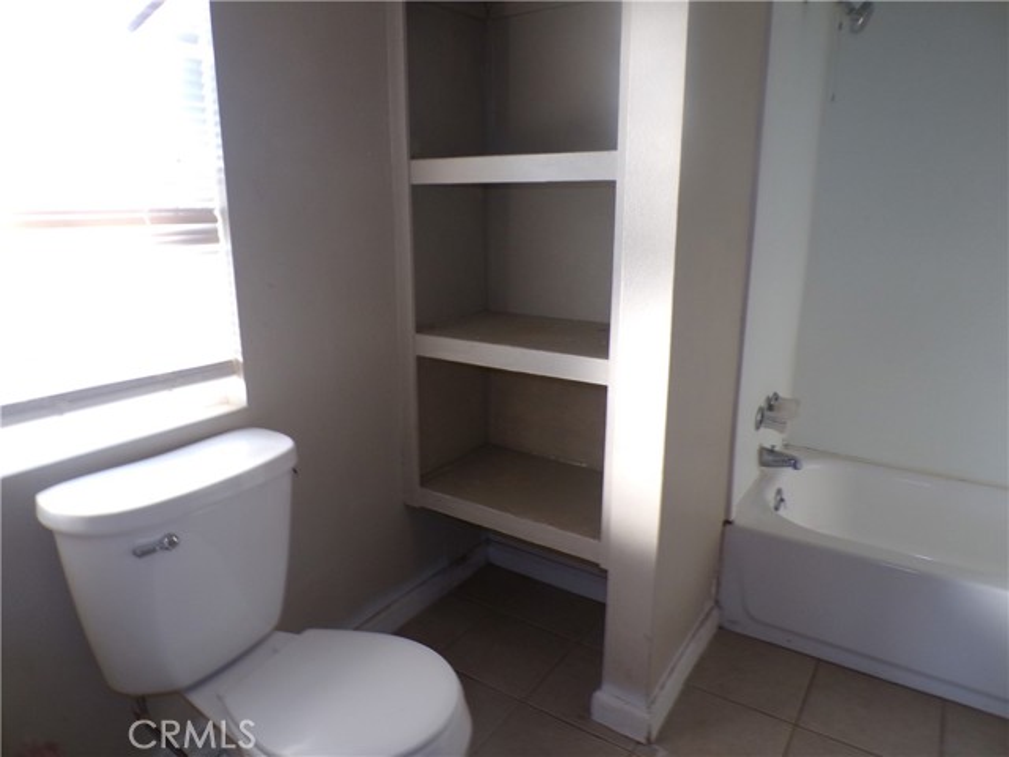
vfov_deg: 56.8
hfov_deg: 71.6
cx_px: 504
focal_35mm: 24
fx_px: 700
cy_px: 378
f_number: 3
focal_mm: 4.3
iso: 200
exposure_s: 1/26
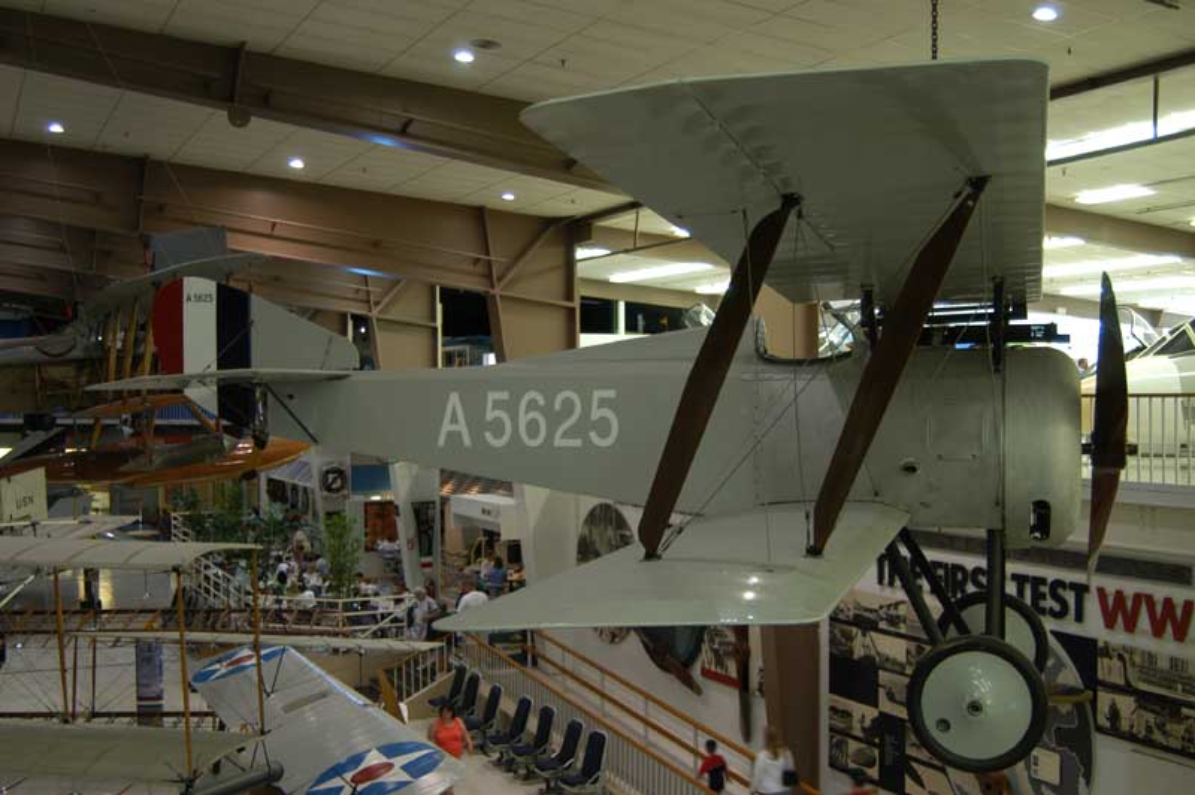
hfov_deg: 53.2
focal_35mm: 36
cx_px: 598
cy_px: 398
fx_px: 1194
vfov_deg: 36.8
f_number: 3.5
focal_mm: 24
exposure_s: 1/10
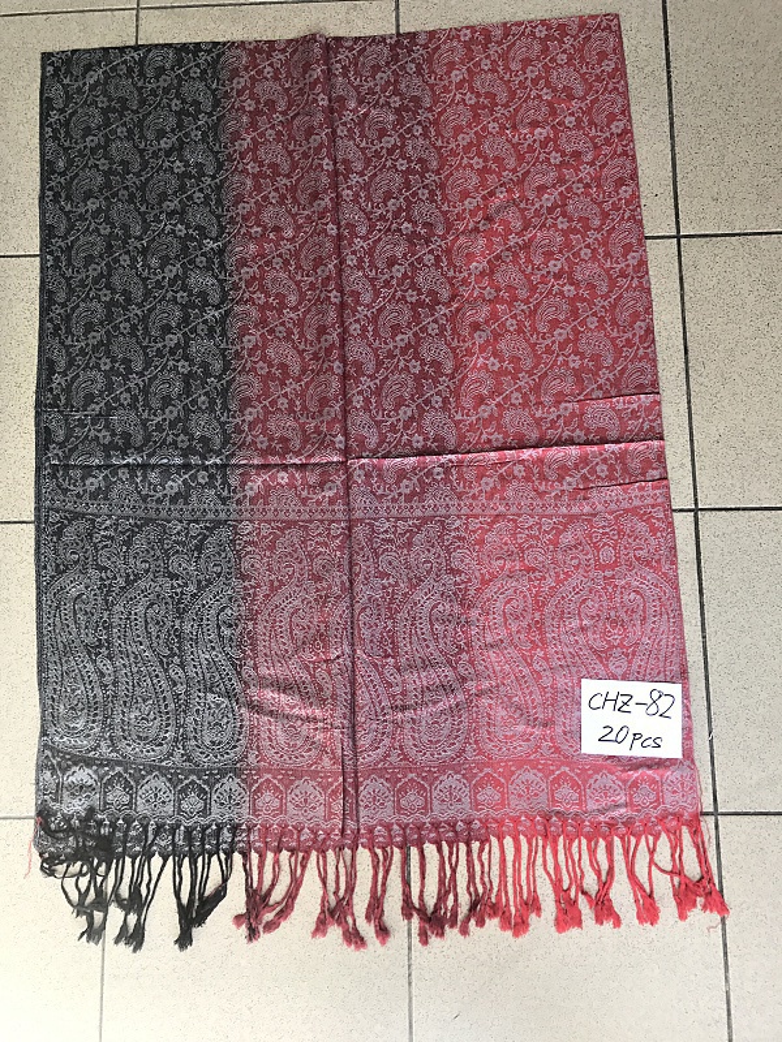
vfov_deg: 63.4
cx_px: 391
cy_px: 521
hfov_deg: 49.7
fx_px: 843
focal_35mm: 28
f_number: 1.8
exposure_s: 1/101
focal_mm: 3.99
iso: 25
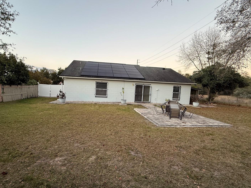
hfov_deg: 94.2
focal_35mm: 16
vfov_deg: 78.1
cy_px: 96
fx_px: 116
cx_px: 114
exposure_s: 1/99
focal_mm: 2.22
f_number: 2.2
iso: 125
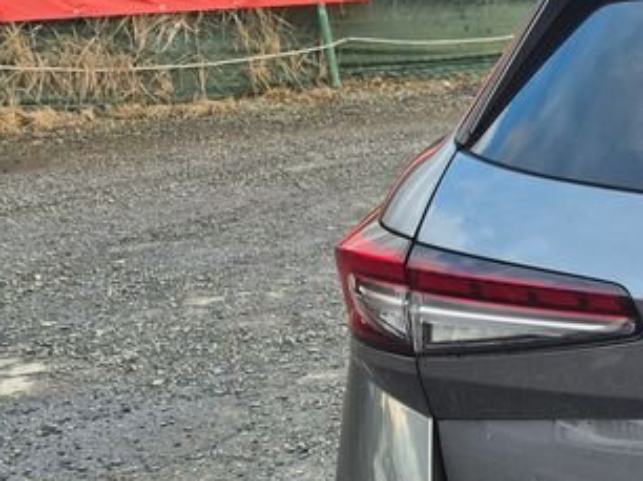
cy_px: 374
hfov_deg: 20.8
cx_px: 1015
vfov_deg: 19.0
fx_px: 1429
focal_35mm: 77
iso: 40
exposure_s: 1/180
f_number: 1.8
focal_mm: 5.4
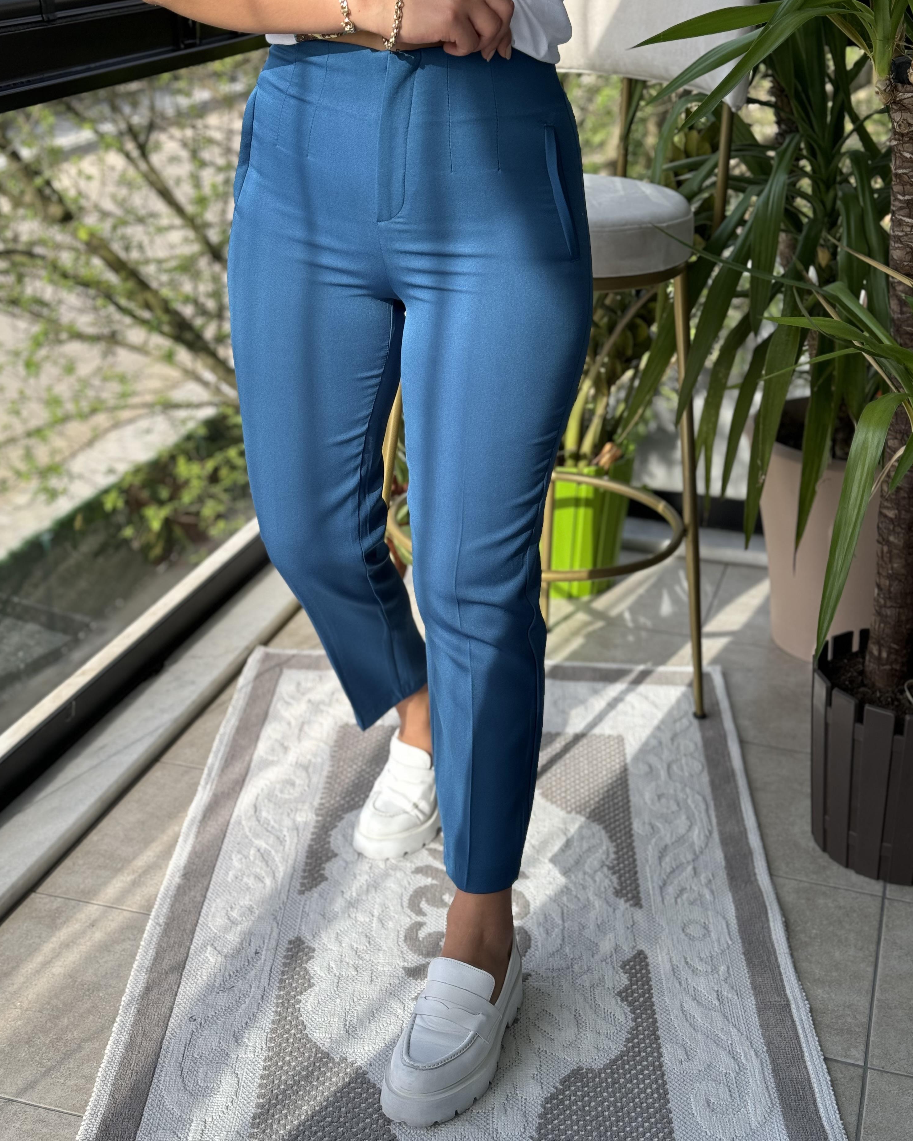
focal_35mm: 51
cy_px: 531
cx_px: 459
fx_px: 1723
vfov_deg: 36.6
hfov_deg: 29.7
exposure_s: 1/414
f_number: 1.78
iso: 64
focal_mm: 6.86
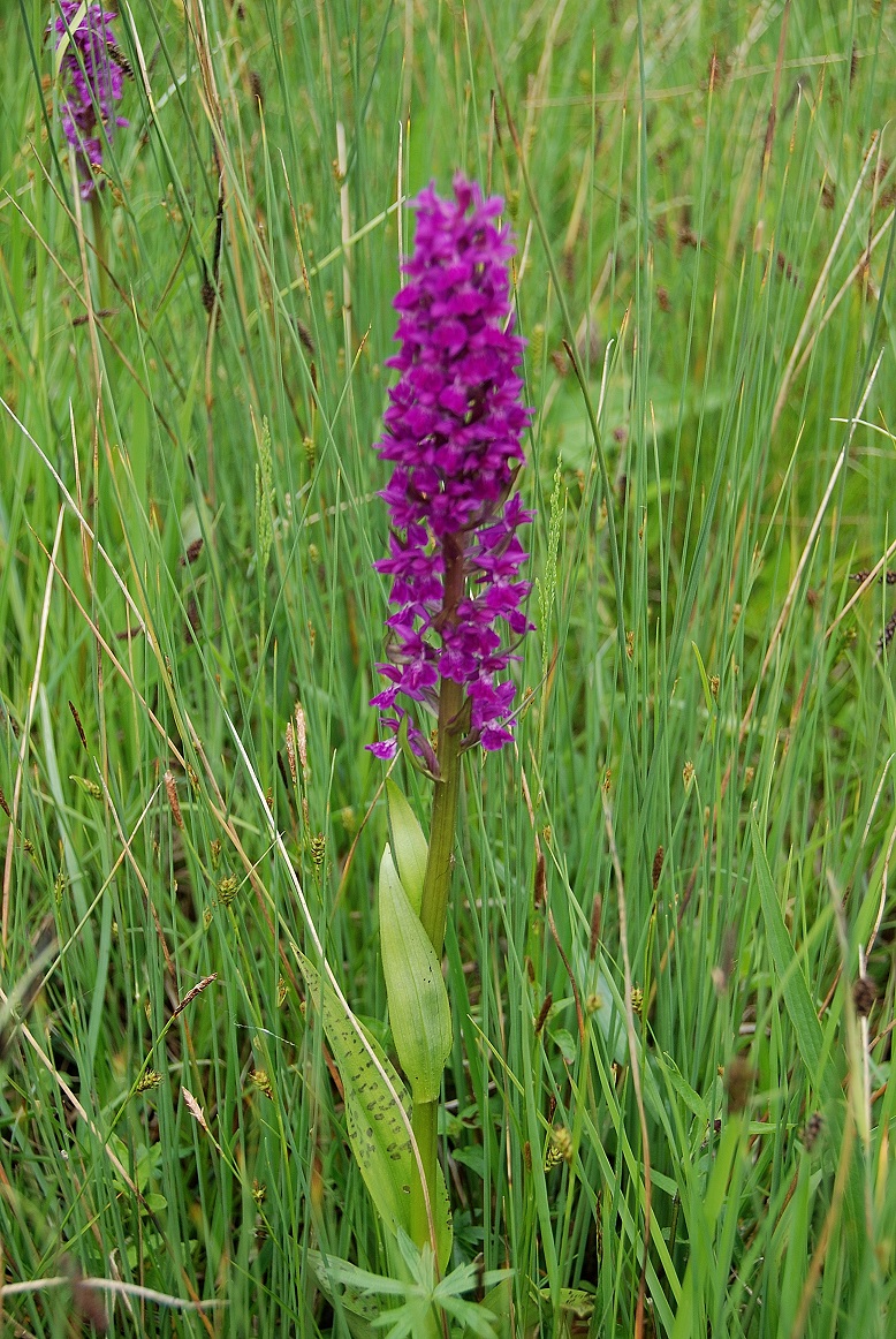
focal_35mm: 60
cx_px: 448
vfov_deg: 33.4
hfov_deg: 22.7
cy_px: 670
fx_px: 2233
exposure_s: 1/125
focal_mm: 40
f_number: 5.6
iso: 125
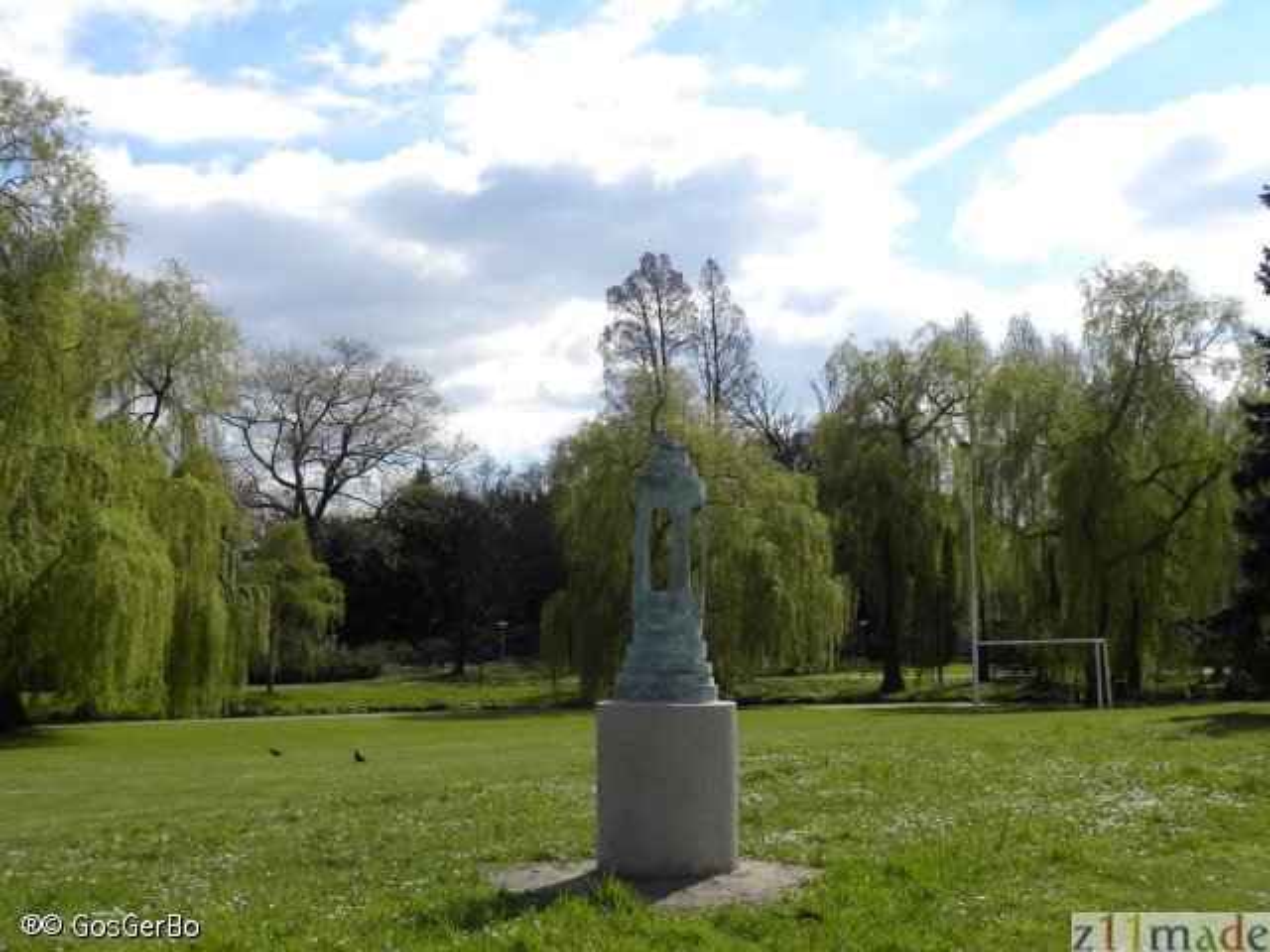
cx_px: 635
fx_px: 1504
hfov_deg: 45.8
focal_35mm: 41
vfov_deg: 35.1
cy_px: 476
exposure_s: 1/356
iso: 64
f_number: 5.6
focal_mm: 7.3
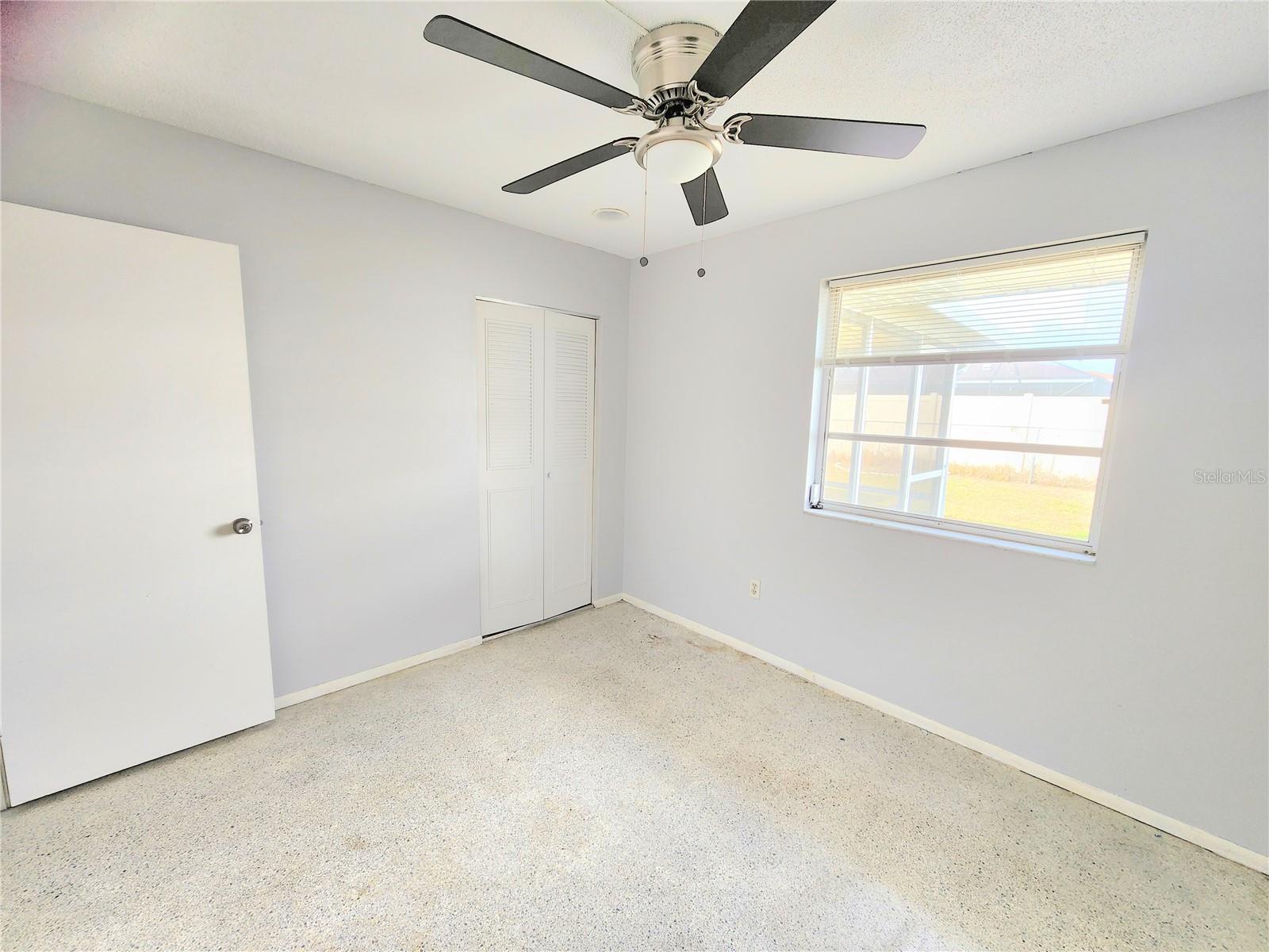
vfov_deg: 89.9
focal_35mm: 13
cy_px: 476
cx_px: 634
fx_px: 477
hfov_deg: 106.2
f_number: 2.2
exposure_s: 1/60.2
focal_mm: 2.2
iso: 100
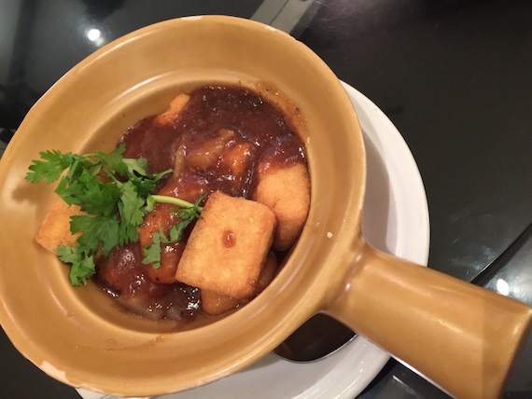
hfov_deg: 61.6
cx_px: 266
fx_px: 446
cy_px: 200
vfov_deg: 48.3
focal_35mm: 29
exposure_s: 1/4
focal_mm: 4.15
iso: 80
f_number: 2.2
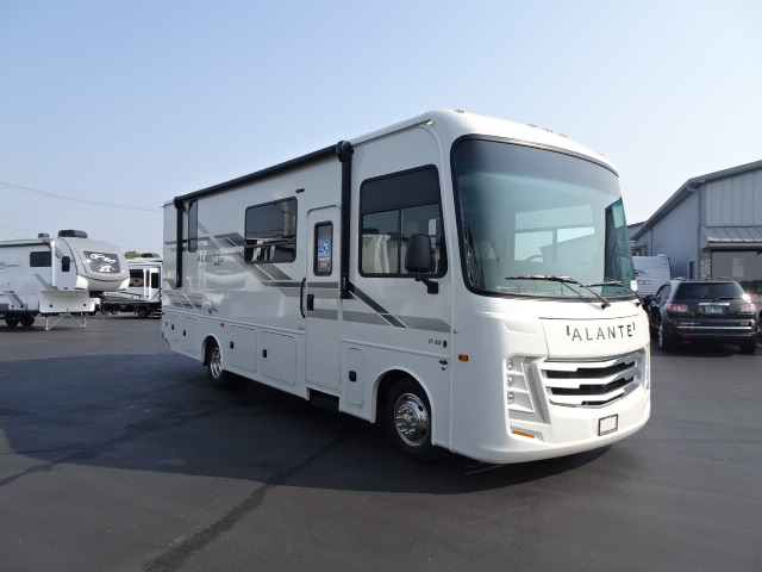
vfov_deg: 56.8
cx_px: 381
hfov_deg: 71.6
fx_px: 528
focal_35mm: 24
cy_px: 286
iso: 80
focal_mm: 4.1
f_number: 3.5
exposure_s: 1/800
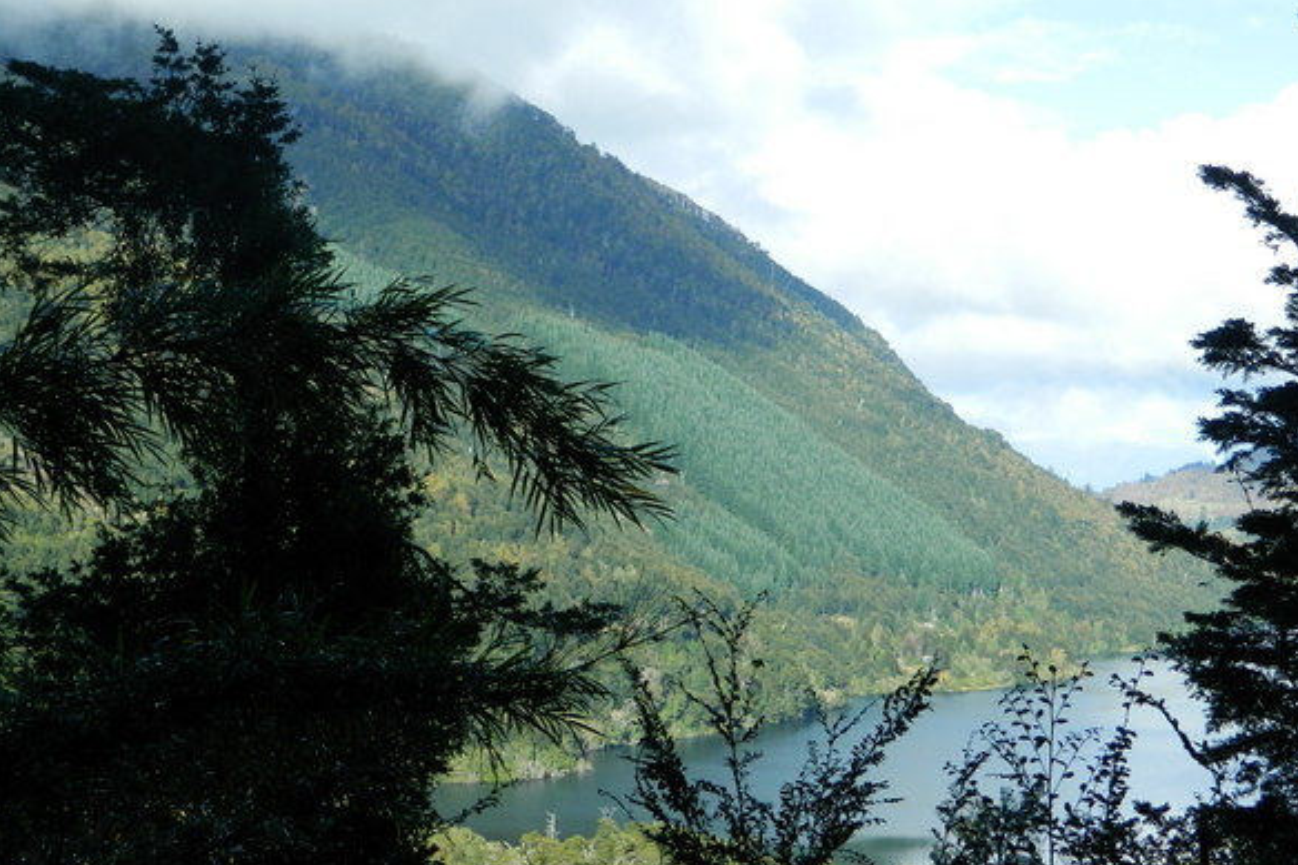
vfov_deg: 20.3
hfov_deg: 30.0
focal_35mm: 67
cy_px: 347
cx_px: 776
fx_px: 2415
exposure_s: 1/400
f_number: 3.6
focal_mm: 8.4
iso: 80
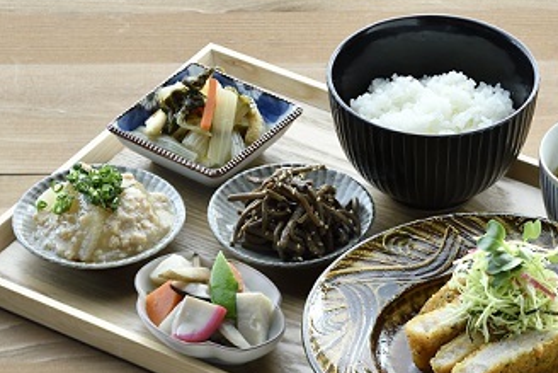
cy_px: 249
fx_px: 2326
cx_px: 343
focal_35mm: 150
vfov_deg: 9.2
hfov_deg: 13.7
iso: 100
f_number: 5.6
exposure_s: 1/20
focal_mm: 85
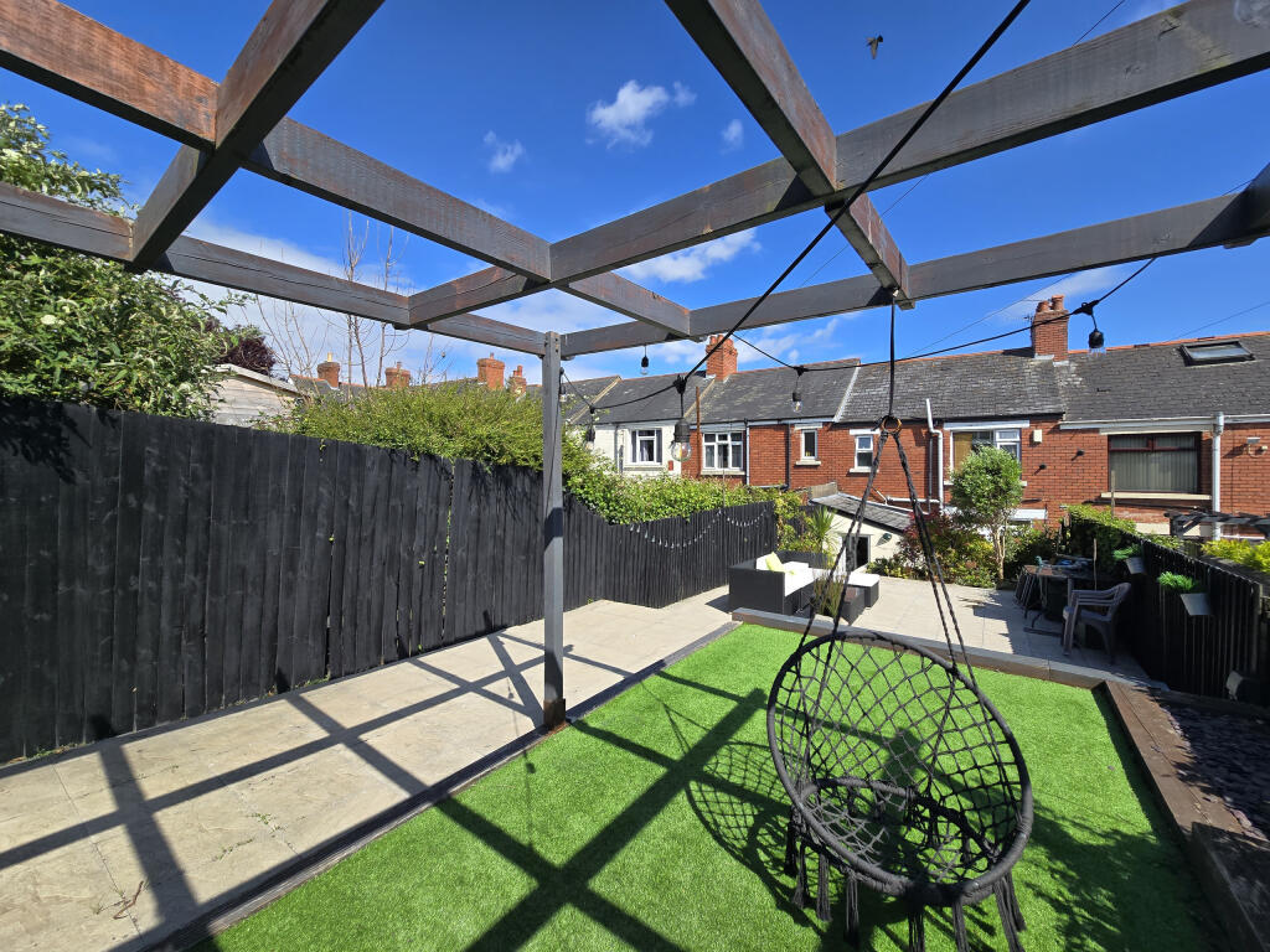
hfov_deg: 106.2
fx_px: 477
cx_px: 635
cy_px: 476
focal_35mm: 13
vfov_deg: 89.9
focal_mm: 2.2
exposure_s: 1/1794
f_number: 2.2
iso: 50
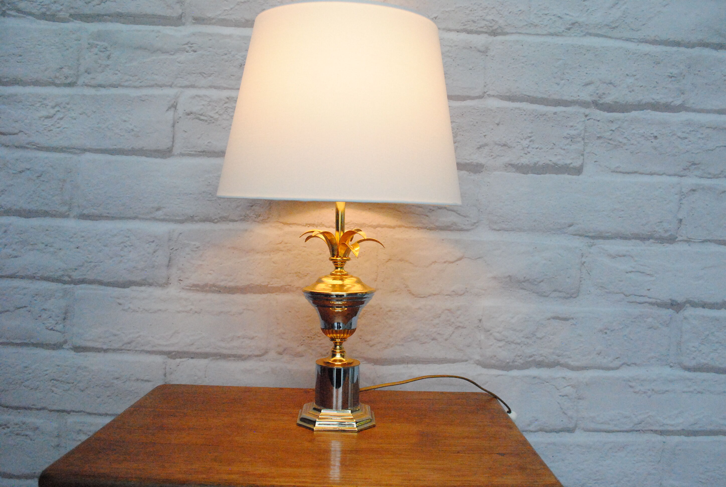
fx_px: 606
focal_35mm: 30
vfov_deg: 43.8
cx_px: 363
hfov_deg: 61.8
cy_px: 244
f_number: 5.6
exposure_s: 1/500
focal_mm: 20
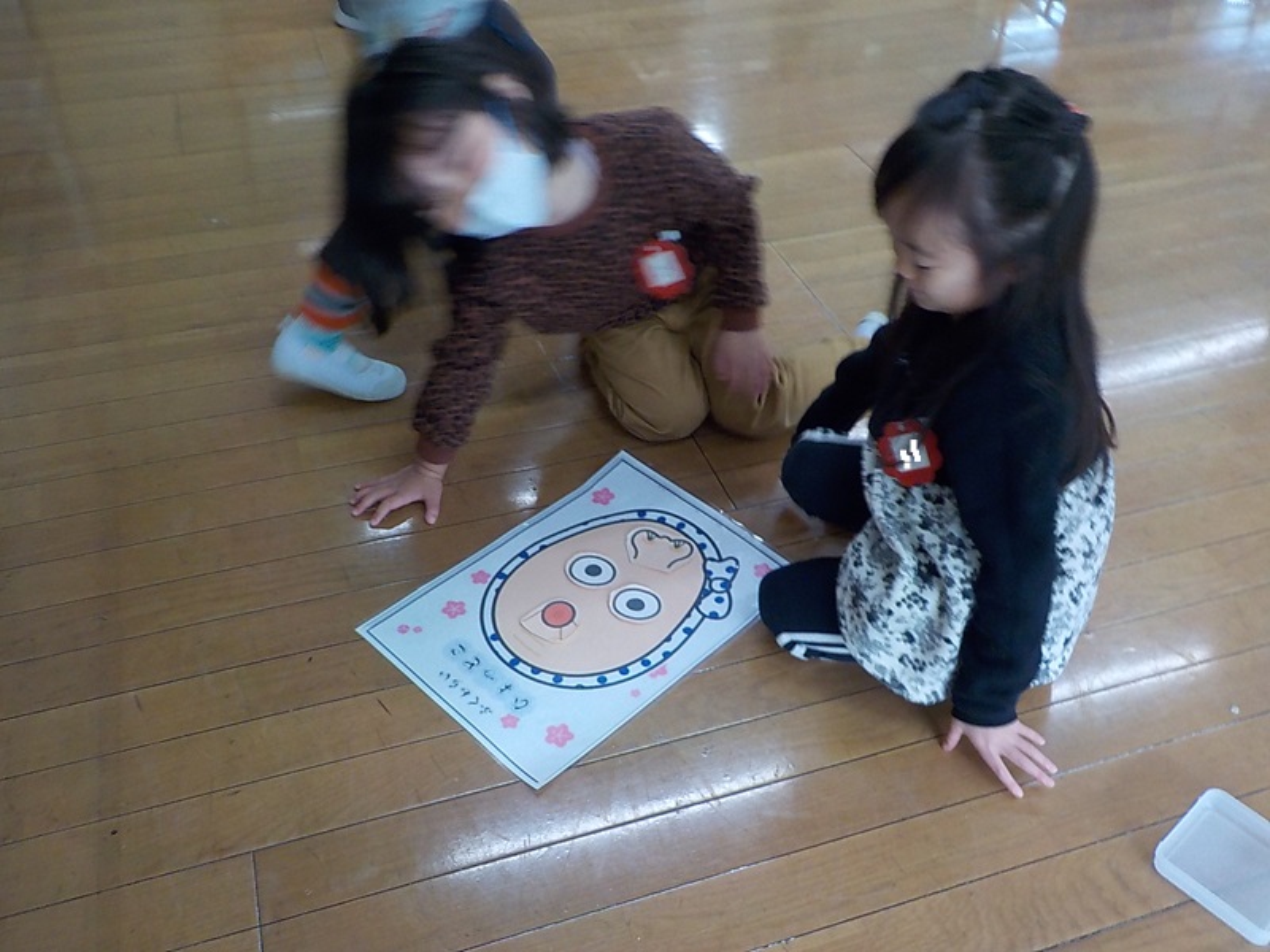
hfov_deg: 60.0
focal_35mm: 30
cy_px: 476
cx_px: 635
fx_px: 1101
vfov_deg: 46.8
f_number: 3.3
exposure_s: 1/30
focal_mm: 4.1
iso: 250
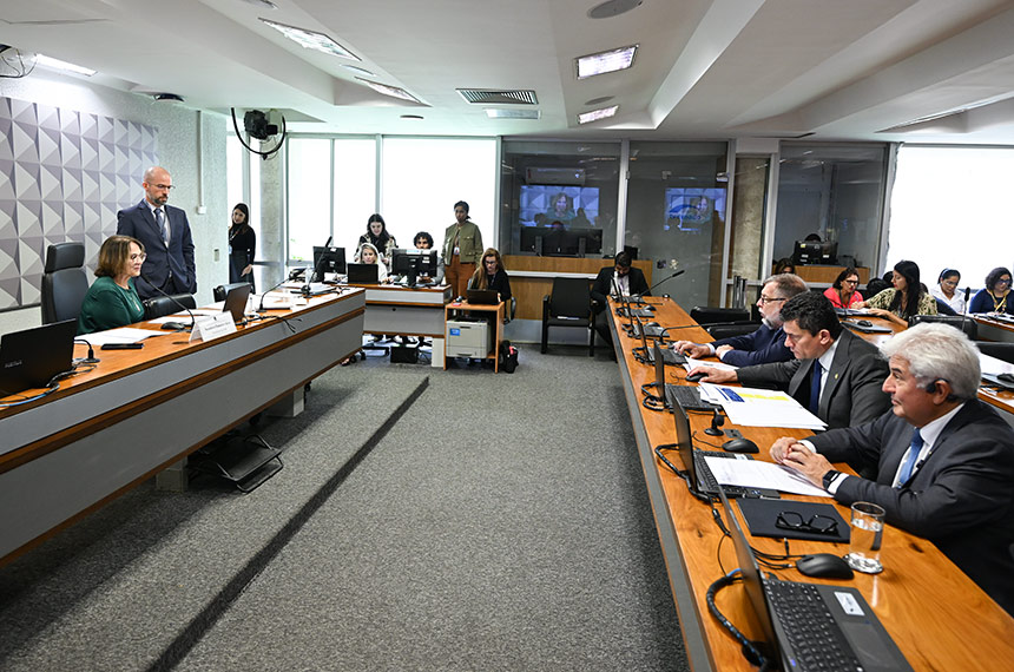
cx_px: 507
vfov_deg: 65.7
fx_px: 520
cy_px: 336
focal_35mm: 18
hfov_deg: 88.5
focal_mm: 18.5
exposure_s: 1/125
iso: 1000
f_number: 3.2
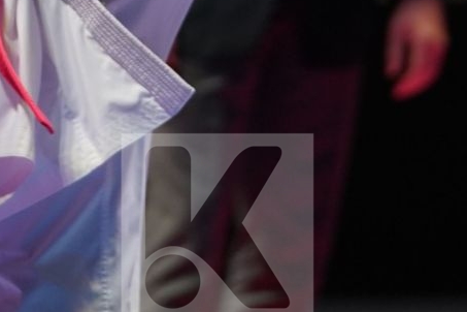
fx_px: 9171
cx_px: 218
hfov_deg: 2.9
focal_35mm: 707
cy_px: -139
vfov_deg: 1.9
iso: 2000
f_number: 2.8
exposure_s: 1/1000
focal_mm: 178
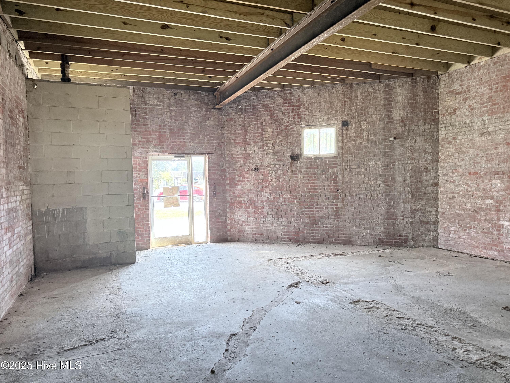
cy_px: 192
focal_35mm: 24
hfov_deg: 71.6
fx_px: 354
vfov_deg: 56.8
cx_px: 255
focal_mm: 6.76
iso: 500
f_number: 1.78
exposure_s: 1/60
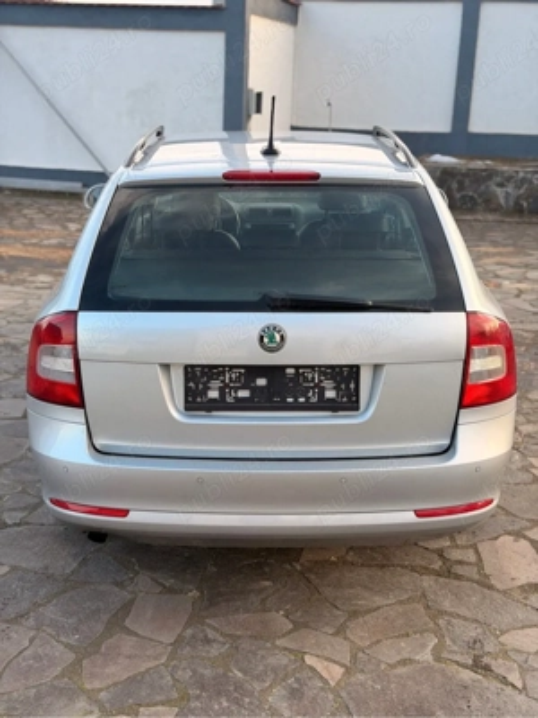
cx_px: 269
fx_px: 995
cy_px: 359
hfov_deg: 30.3
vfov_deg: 39.7
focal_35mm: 48
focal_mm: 6.76
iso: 64
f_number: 1.78
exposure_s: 1/306
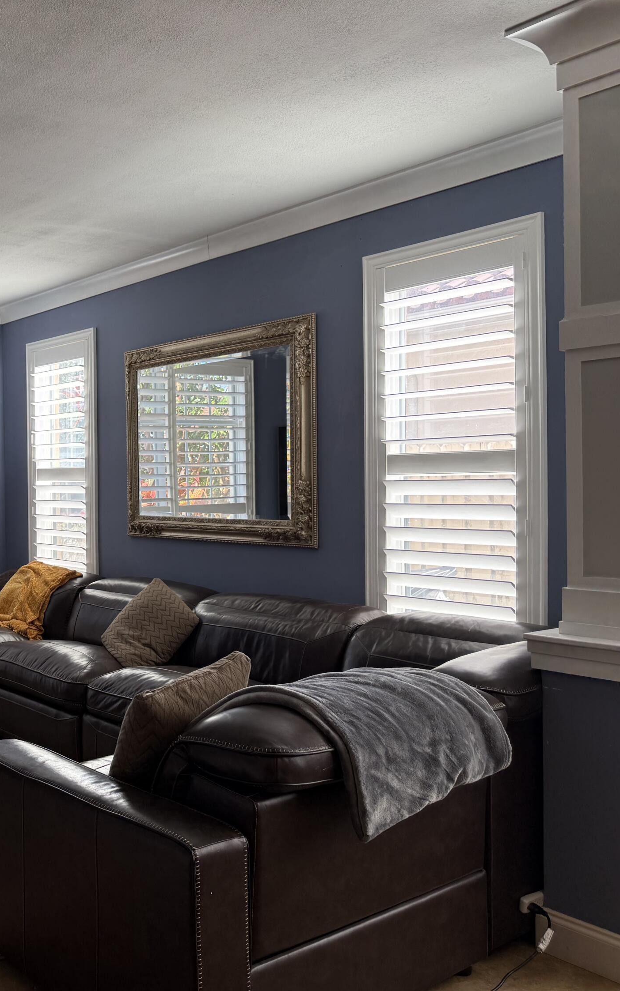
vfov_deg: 56.7
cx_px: 4
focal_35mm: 34
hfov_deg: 34.1
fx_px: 919
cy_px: 495
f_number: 1.78
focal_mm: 6.76
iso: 100
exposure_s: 1/433
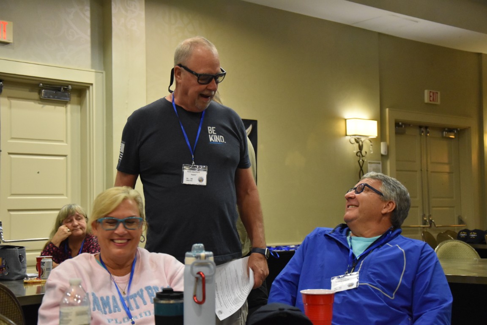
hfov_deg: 35.1
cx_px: 244
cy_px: 162
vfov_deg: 23.8
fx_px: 771
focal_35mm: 57
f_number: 4.5
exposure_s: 1/60
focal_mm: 38
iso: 3200
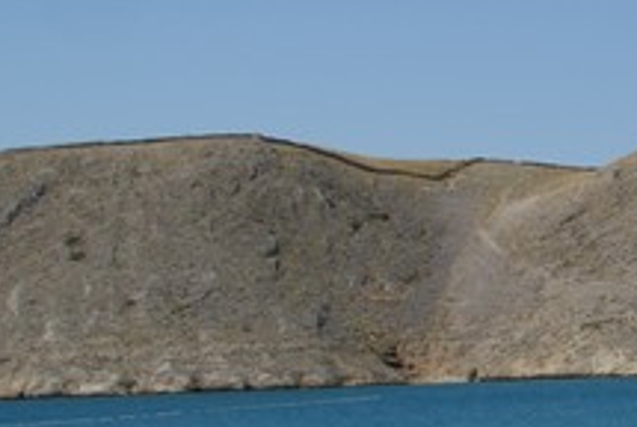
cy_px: 381
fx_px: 2534
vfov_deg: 9.6
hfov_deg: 13.5
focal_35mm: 143
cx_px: 963
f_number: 3.5
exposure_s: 1/2000
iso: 100
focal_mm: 20
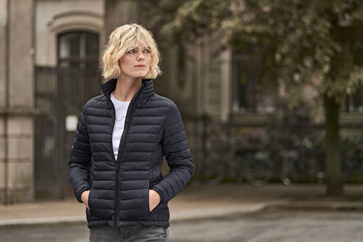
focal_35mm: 102
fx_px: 1028
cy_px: 121
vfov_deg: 13.4
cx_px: 182
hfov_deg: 20.0
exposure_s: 1/1600
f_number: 2.8
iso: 800
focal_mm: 102
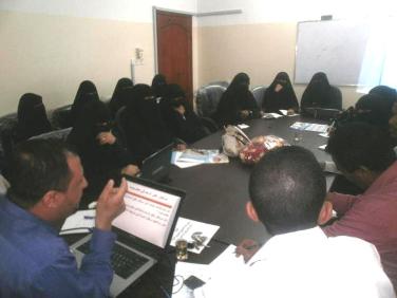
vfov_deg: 53.1
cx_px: 198
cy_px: 149
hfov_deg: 67.3
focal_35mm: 26
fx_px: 298
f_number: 2.6
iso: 100
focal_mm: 4.65
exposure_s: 1/25
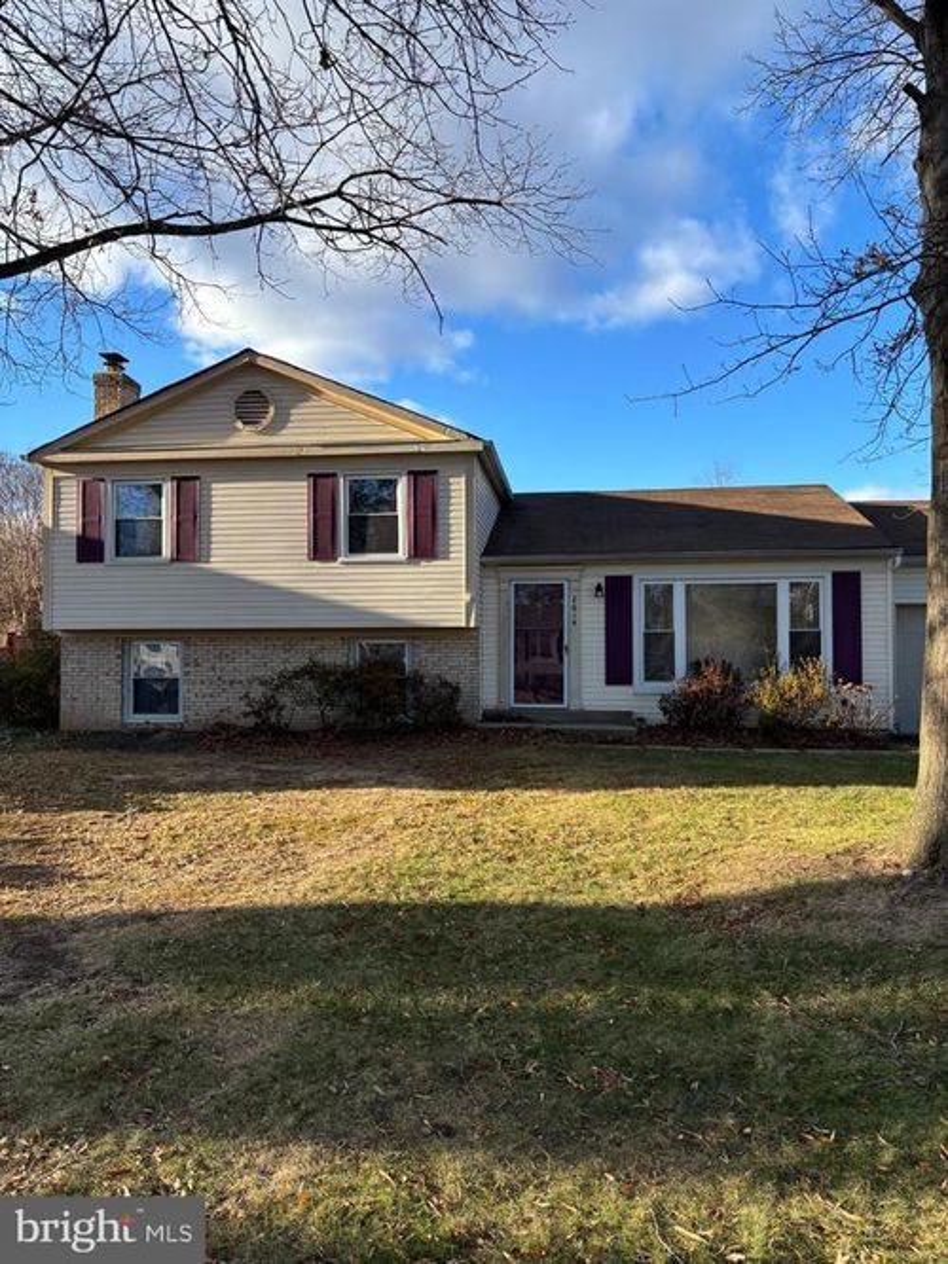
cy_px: 632
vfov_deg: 67.3
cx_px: 474
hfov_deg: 53.0
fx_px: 950
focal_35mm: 26
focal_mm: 5.96
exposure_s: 1/1328
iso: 50
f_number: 1.6
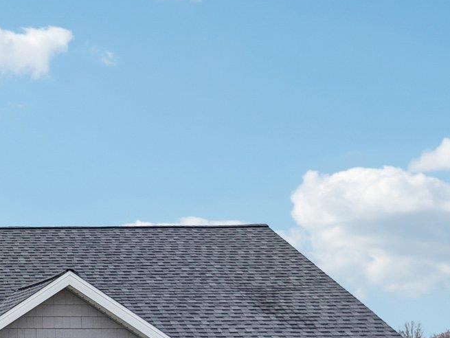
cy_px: 364
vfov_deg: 18.9
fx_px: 976
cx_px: -155
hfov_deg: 22.8
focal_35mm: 75
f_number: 1.8
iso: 180
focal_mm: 8.7
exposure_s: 1/2500
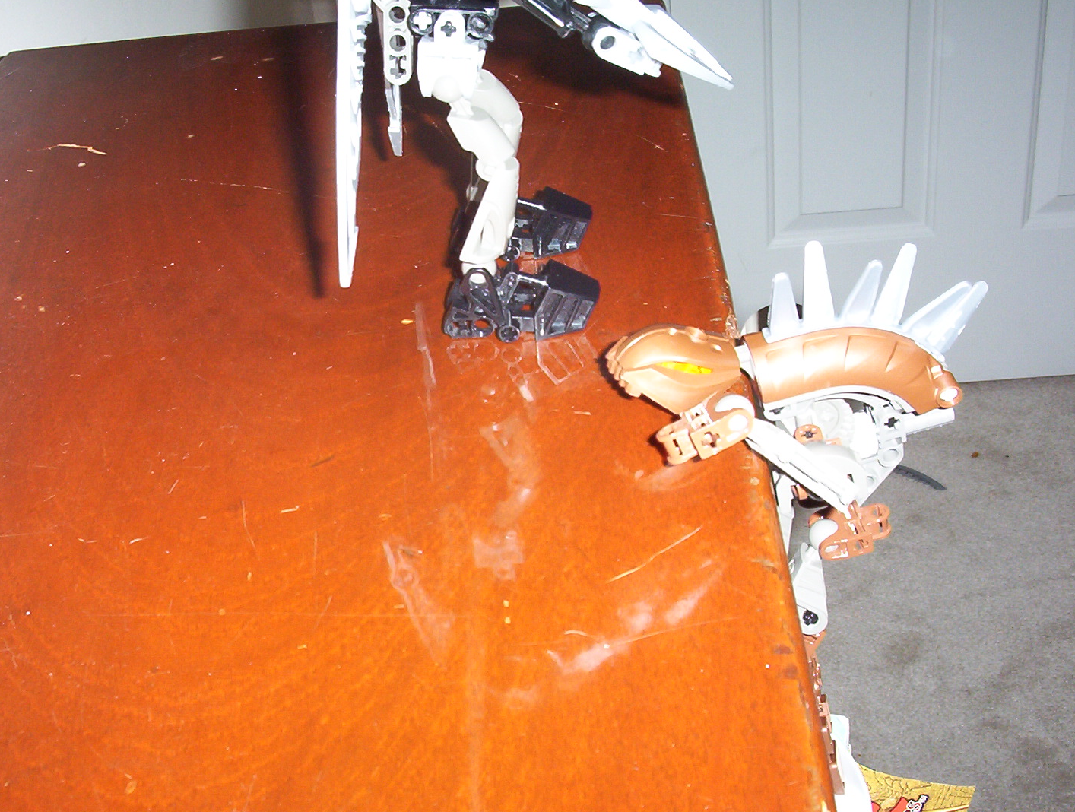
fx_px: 1401
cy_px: 465
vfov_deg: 32.3
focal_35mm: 45
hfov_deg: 41.9
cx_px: 490
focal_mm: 6
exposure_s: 1/30
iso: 140
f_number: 4.5
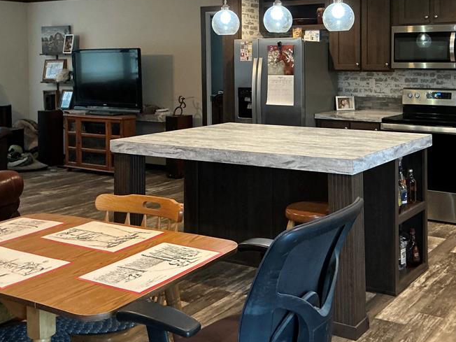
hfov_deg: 42.3
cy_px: 79
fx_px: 580
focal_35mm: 44
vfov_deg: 32.2
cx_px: 309
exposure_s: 1/60
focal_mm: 3
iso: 250
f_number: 1.8
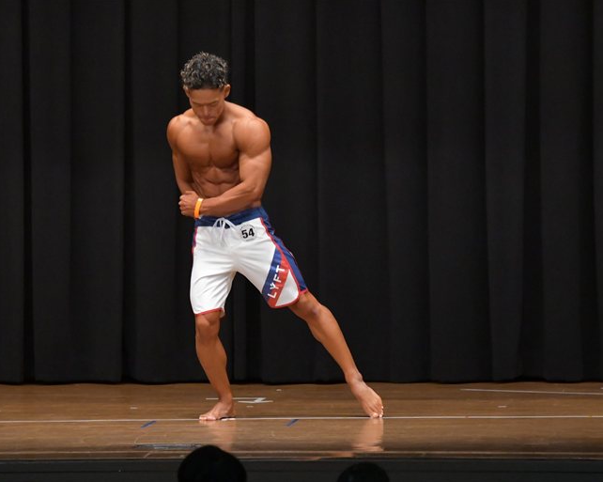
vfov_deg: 5.7
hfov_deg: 7.1
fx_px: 4852
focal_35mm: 272
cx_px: 249
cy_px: 241
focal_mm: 160
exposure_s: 1/400
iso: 6400
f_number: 5.6
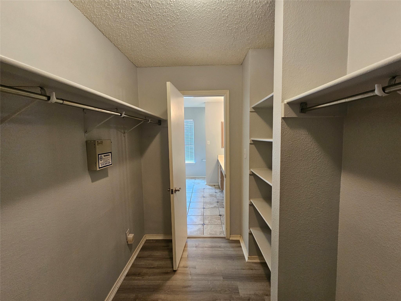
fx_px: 151
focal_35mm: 13
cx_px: 200
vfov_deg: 89.9
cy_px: 150
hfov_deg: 106.2
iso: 320
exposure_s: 1/40
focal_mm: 2.2
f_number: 2.2
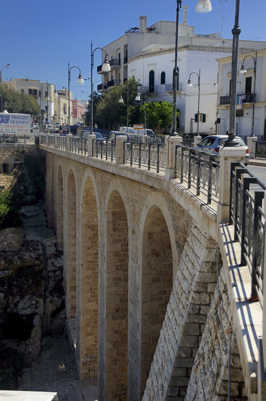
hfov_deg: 26.9
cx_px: 133
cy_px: 200
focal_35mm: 50
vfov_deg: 39.6
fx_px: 555
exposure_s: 1/640
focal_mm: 50
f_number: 7.1
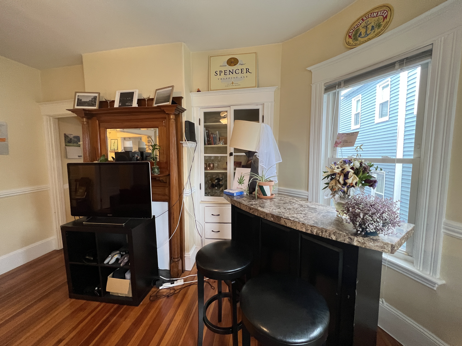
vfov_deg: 89.9
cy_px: 173
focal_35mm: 13
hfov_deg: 106.2
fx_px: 174
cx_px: 231
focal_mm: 1.57
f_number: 1.8
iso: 250
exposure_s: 1/60
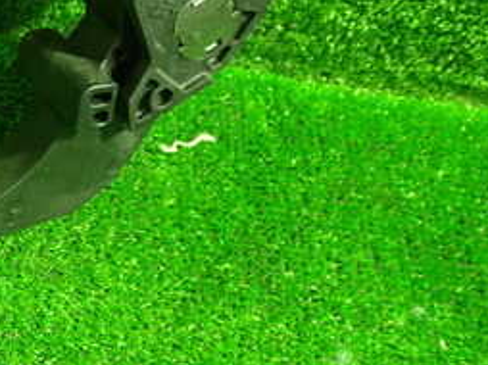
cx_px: -81
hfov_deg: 25.0
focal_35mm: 71
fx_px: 1000
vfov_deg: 20.6
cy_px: 123
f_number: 2.3
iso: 640
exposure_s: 1/30
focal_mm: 5.4
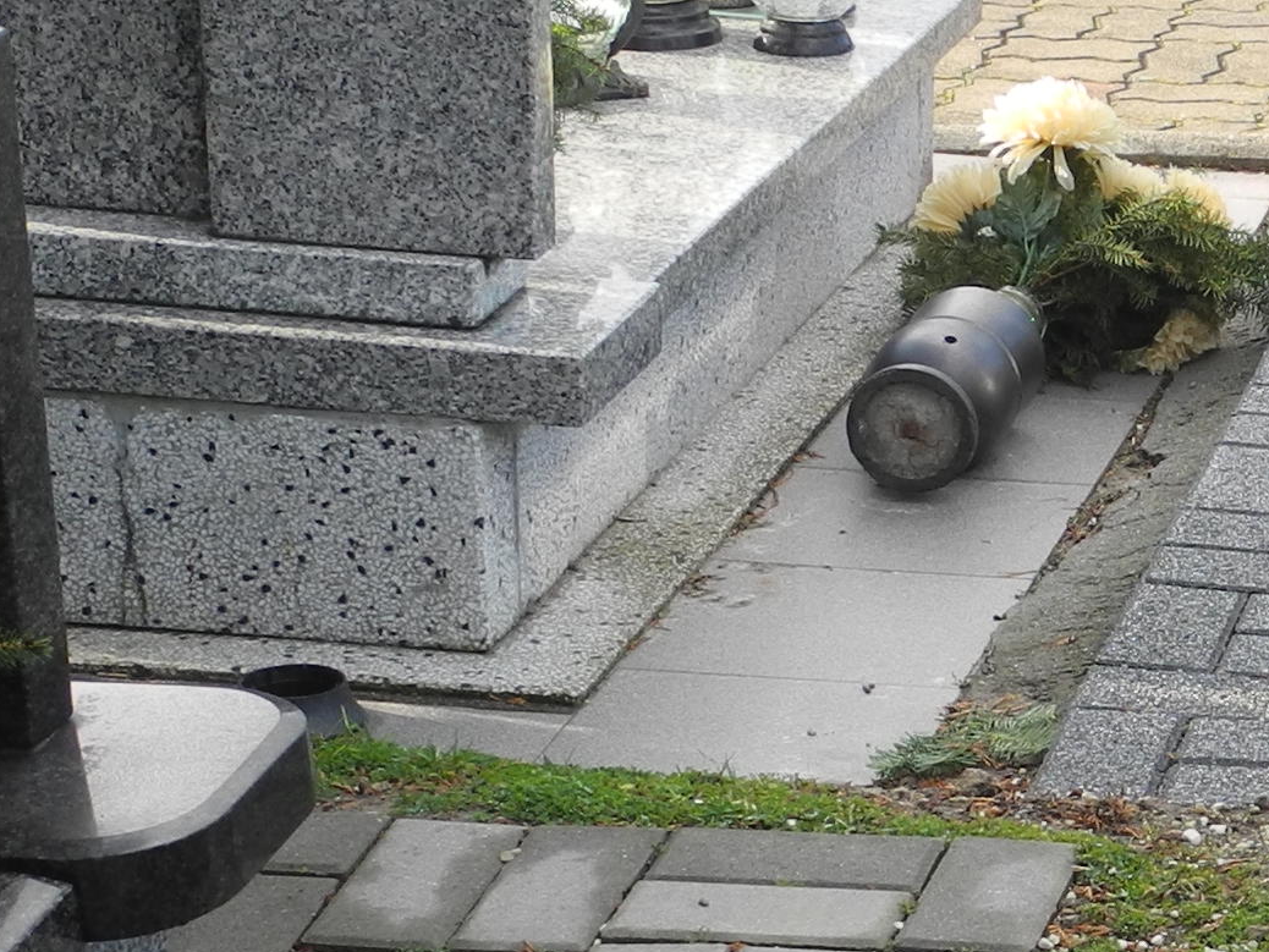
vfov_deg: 12.0
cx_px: 2176
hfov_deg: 14.4
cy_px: 655
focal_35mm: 123
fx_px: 4510
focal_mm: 7.4
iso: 100
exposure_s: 1/200
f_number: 3.2
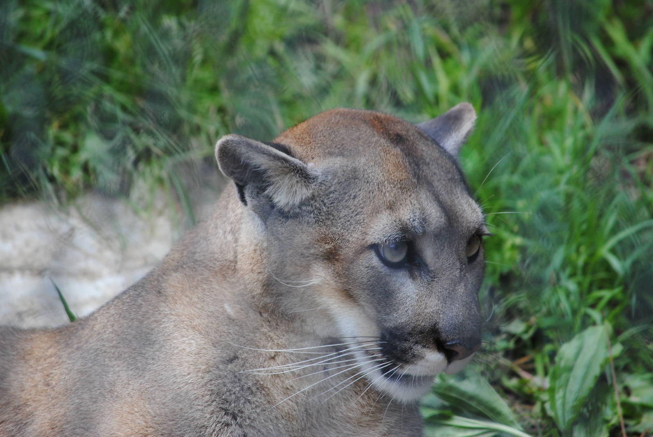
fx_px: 8172
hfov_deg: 4.6
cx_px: 326
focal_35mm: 450
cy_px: 218
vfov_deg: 3.1
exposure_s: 1/250
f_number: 5.6
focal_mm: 300
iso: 400
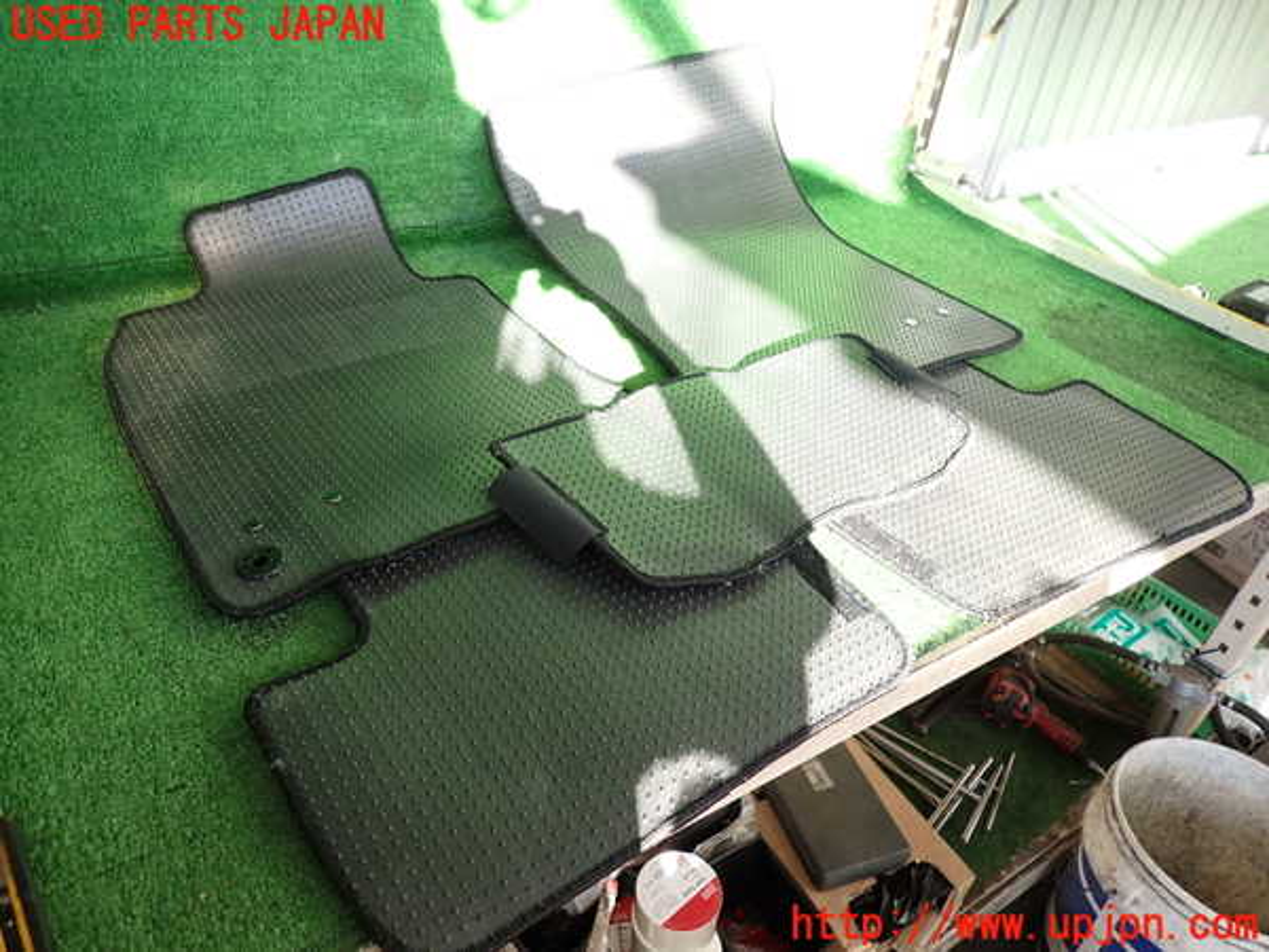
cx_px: 634
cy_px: 476
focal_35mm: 25
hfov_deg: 69.4
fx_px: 916
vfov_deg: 54.9
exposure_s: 1/100
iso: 100
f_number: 2
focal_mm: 4.5
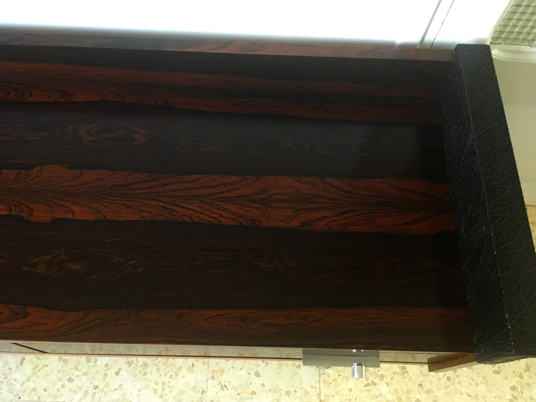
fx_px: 449
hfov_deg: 61.7
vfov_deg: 48.2
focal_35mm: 29
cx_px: 268
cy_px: 201
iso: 250
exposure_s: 1/17
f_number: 2.2
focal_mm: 4.15
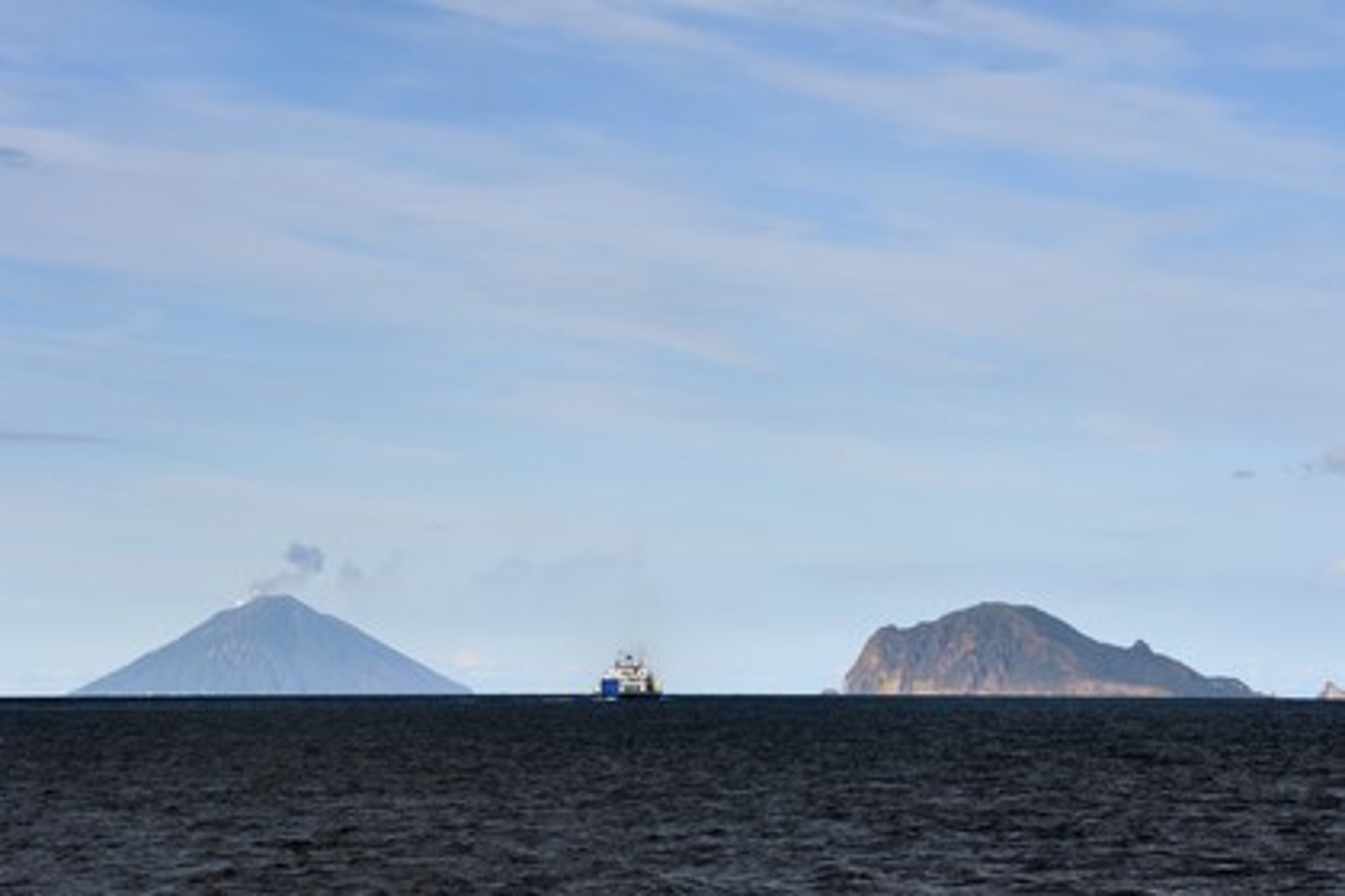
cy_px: 448
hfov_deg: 15.8
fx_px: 4857
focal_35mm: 130
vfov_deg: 10.5
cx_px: 672
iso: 200
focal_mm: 130
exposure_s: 1/500
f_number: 14
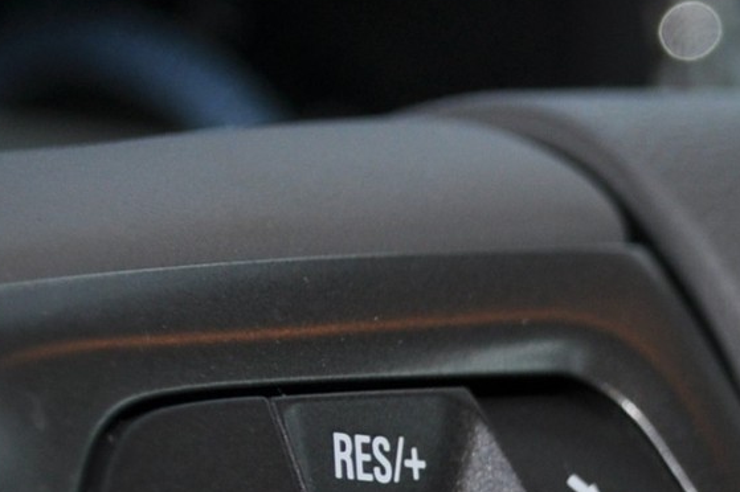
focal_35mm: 228
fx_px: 4684
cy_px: 761
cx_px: 1299
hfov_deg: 8.7
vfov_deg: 5.9
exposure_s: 1/125
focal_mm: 34
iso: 220
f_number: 5
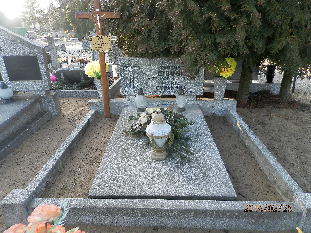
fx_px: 225
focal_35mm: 25
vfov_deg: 54.9
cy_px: 116
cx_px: 156
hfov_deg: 69.4
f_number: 3.1
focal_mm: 4.5
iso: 80
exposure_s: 1/60
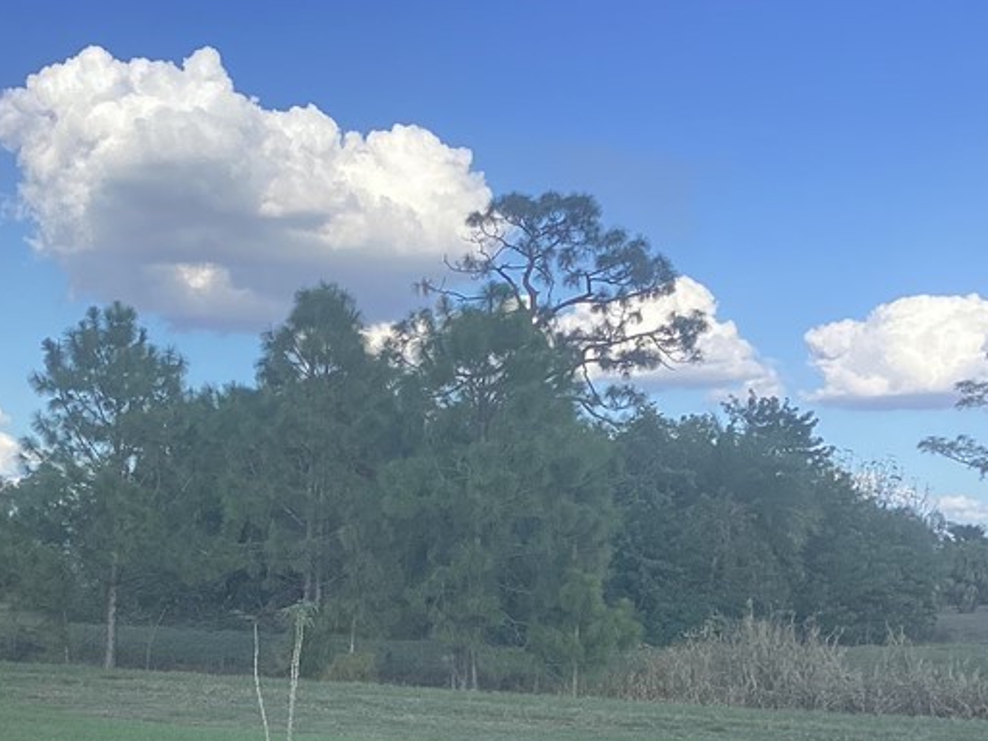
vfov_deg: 23.0
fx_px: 1770
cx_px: 268
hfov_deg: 30.8
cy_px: 673
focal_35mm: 62
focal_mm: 3.3
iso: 25
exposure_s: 1/673
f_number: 2.4
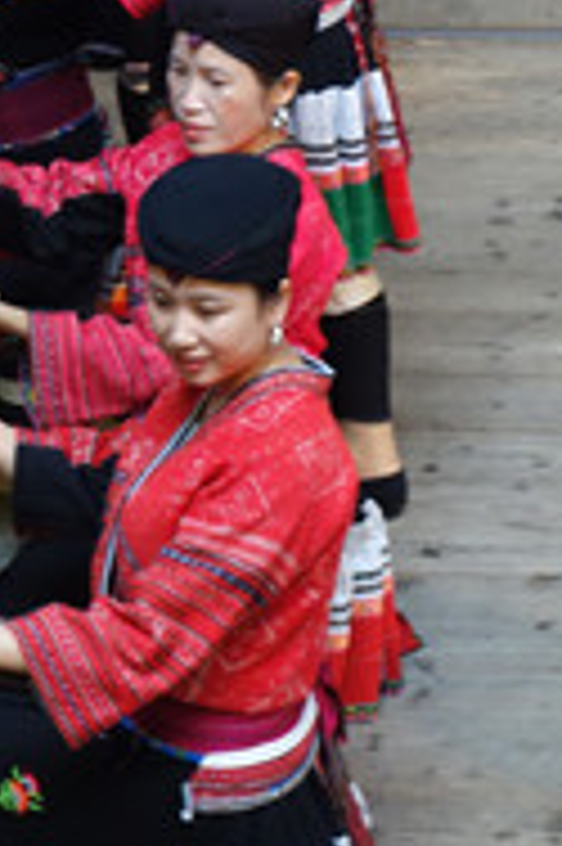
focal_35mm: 241
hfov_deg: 5.7
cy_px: -63
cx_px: -72
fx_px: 5653
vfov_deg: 8.5
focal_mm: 31.15
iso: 800
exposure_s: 1/100
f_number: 4.5
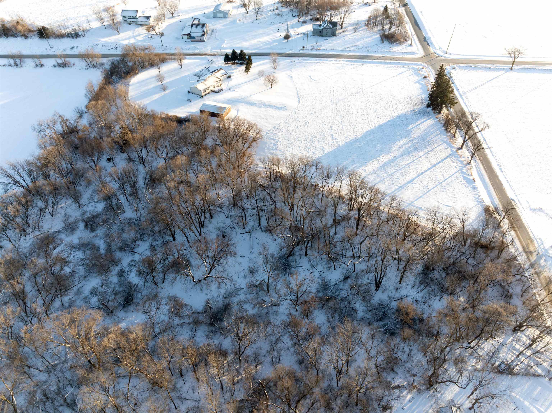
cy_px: 206
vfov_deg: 56.8
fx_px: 382
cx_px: 276
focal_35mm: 24
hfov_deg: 71.6
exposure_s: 1/240
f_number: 6.3
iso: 200
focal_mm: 12.29
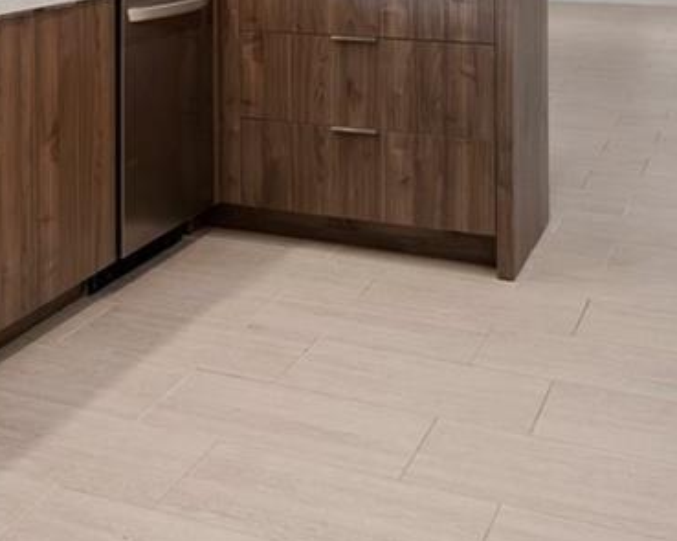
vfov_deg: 24.2
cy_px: -114
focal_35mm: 57
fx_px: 1142
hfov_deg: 32.8
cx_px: 240
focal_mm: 14
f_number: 6.3
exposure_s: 1/6
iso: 400
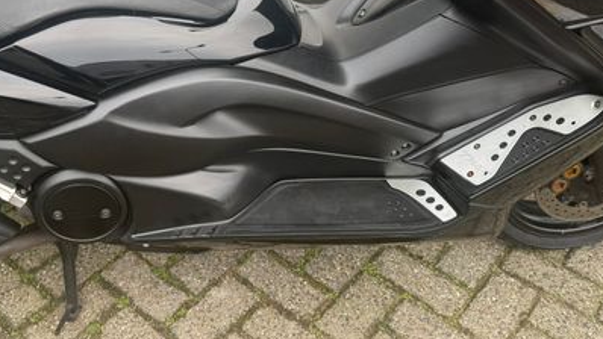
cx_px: 202
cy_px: 56
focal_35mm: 42
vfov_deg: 27.6
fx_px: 672
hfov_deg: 47.6
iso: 64
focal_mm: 6.76
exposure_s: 1/121
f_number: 1.78
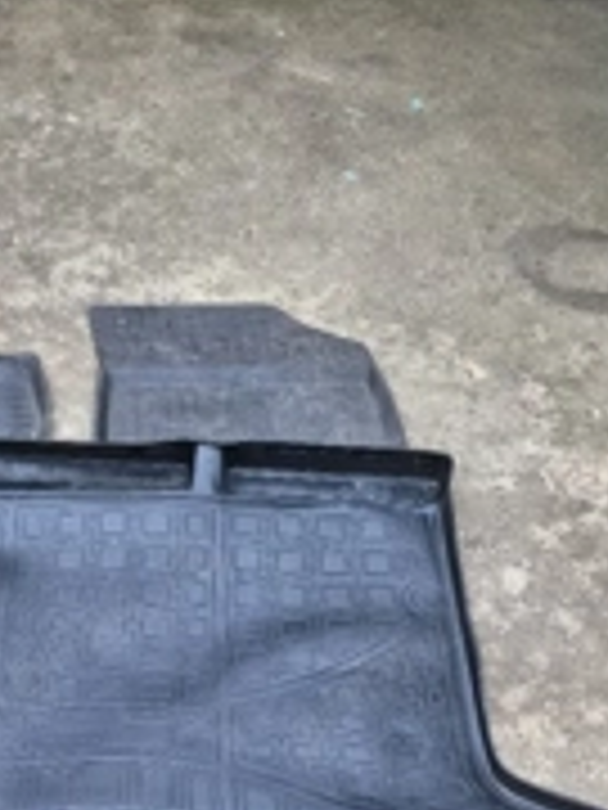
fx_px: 1194
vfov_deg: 35.7
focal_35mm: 51
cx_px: 167
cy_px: 698
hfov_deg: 28.2
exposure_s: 1/100
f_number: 1.8
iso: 800
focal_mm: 5.4
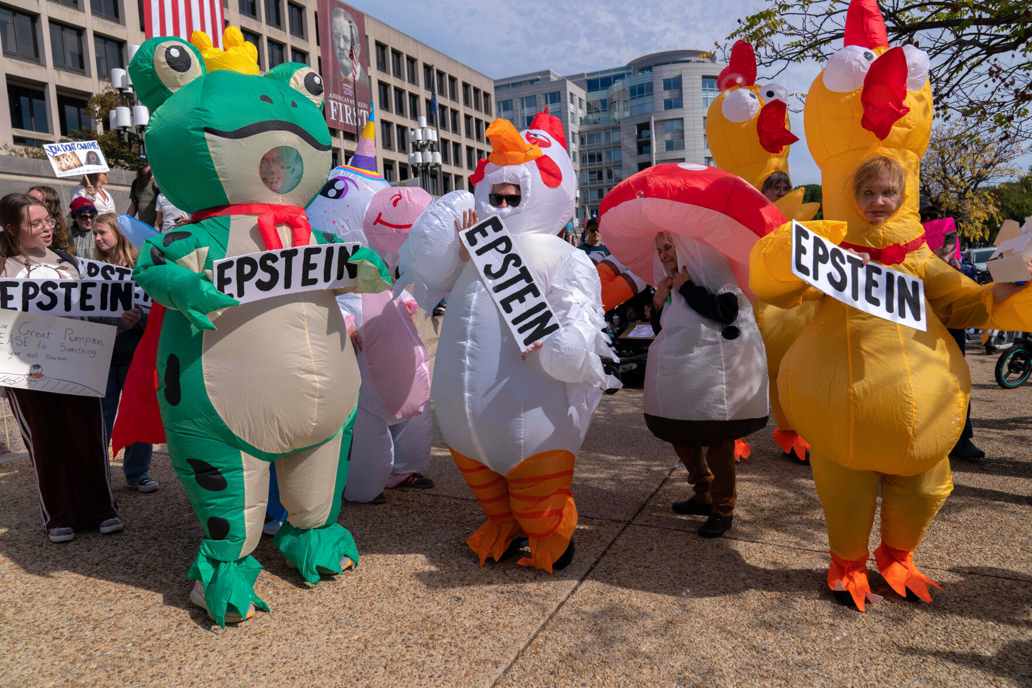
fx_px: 688
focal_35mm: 24
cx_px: 516
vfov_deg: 53.1
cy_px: 344
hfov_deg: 73.7
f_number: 5
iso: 160
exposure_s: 1/1000
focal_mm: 24
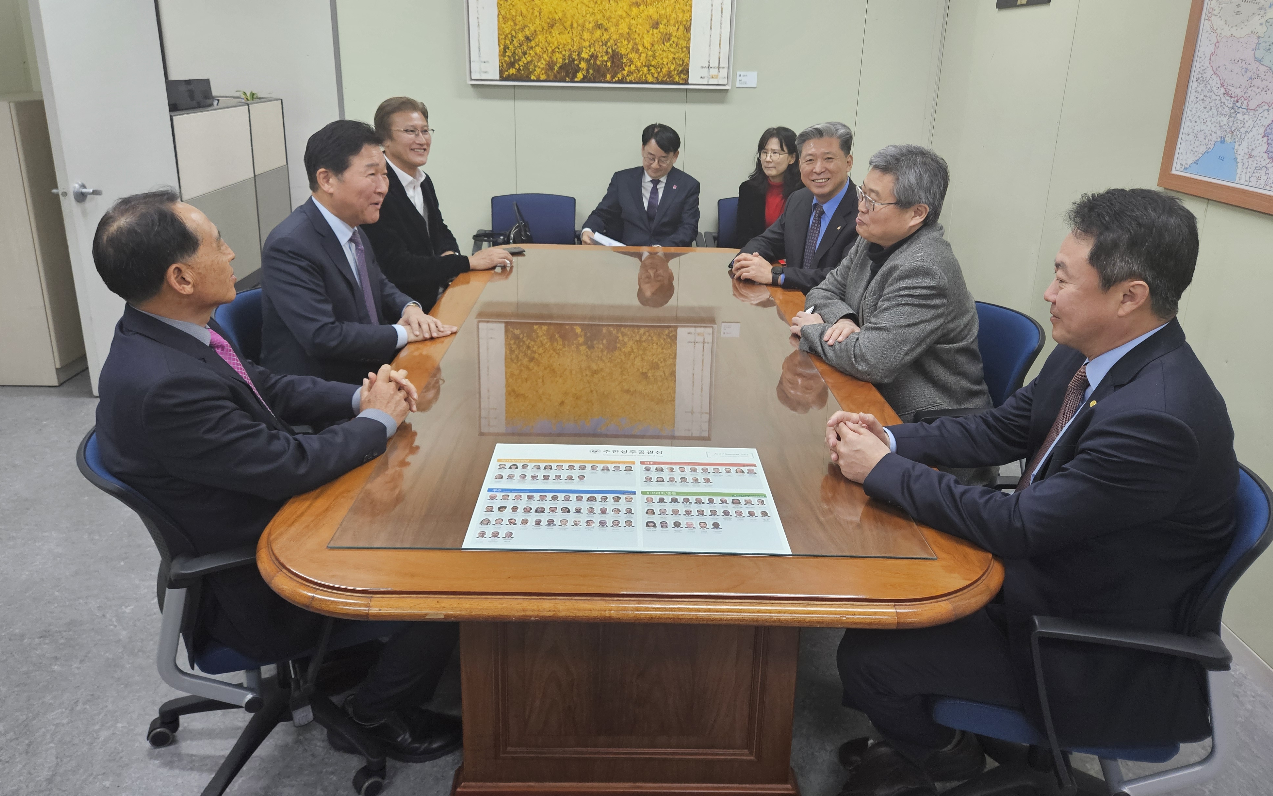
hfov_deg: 72.5
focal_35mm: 25
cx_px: 623
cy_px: 310
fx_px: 867
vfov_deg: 48.9
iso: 200
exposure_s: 1/120
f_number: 1.8
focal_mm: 5.4
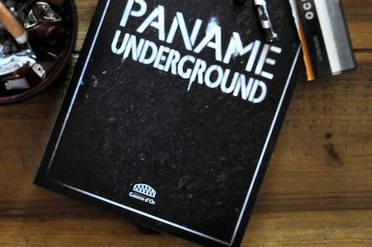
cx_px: 139
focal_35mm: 99
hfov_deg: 20.6
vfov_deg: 13.7
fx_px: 1022
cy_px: 63
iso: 1600
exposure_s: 1/160
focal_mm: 40
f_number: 3.2
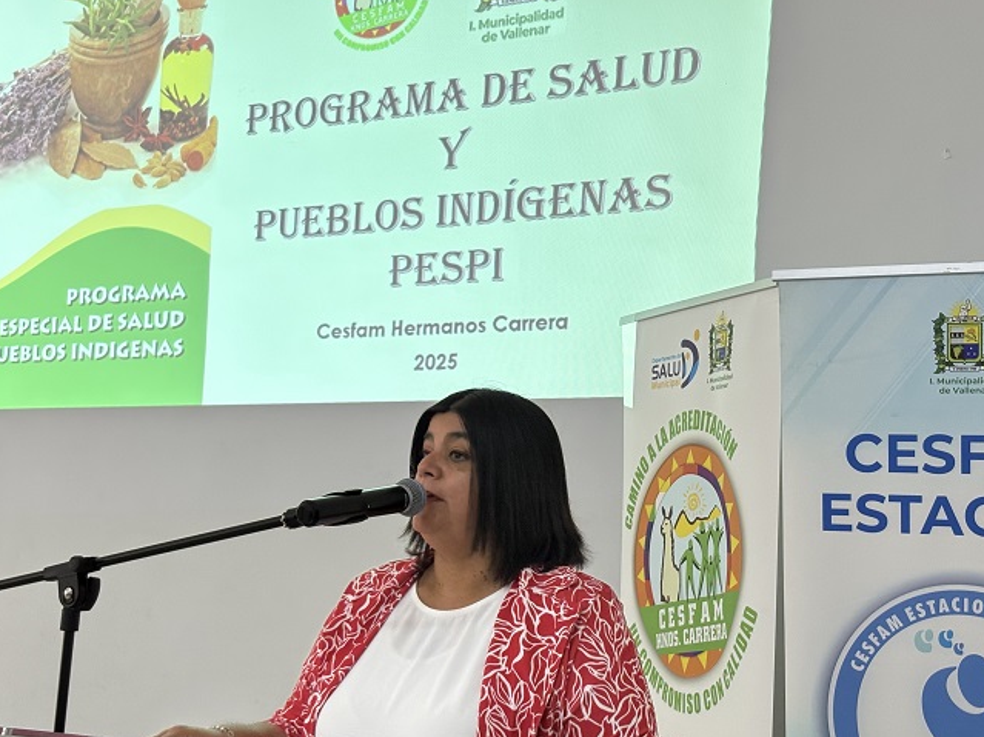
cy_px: 412
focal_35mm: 61
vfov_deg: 24.0
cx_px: 544
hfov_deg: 31.7
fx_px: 1734
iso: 125
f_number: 1.6
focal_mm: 5.96
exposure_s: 1/60
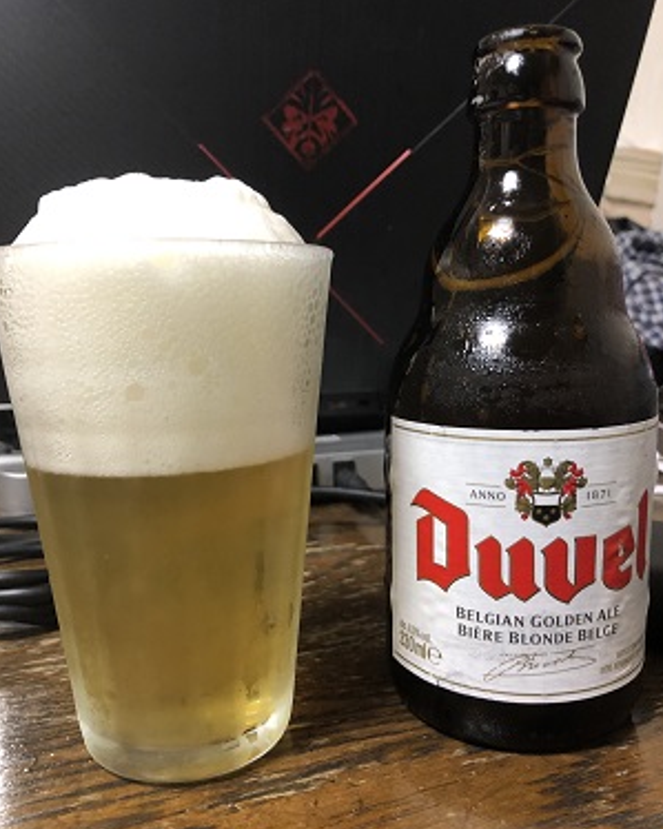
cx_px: 328
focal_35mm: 30
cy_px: 439
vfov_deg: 58.7
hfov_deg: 48.5
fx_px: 736
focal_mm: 3.99
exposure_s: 1/17
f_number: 1.8
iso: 80
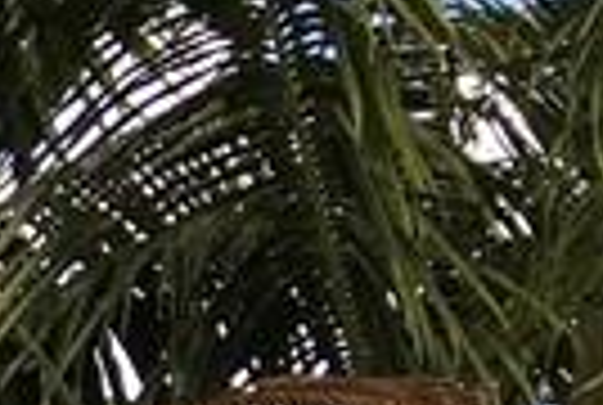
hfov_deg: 7.1
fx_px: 3861
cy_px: 1480
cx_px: -1696
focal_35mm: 230
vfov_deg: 5.4
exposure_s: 1/761
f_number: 2.2
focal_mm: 4.15
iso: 25
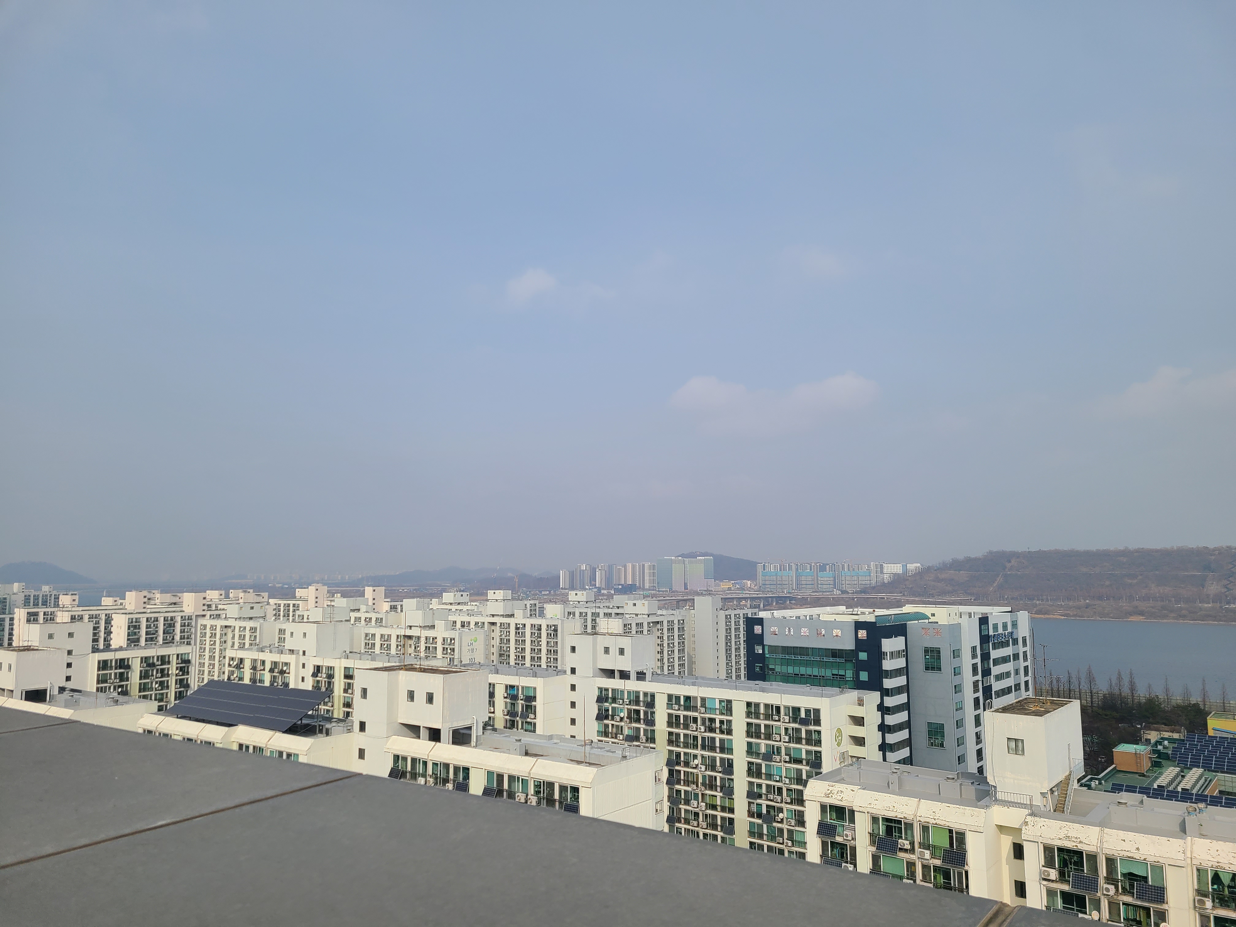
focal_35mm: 26
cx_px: 618
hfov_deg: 67.3
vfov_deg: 53.1
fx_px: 928
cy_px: 464
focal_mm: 5.4
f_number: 1.8
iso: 40
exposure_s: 1/2961
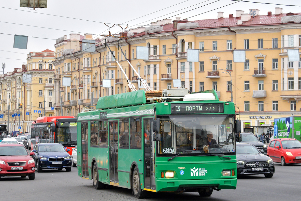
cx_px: 167
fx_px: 911
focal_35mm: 109
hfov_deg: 18.7
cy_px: 107
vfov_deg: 12.6
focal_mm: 86
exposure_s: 1/400
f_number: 7.1
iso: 640
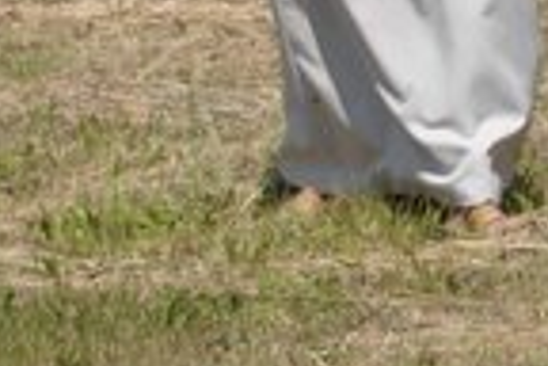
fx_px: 20564
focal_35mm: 1351
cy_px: -233
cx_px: 704
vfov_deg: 1.0
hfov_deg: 1.5
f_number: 6.3
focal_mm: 200
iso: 200
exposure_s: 1/1250
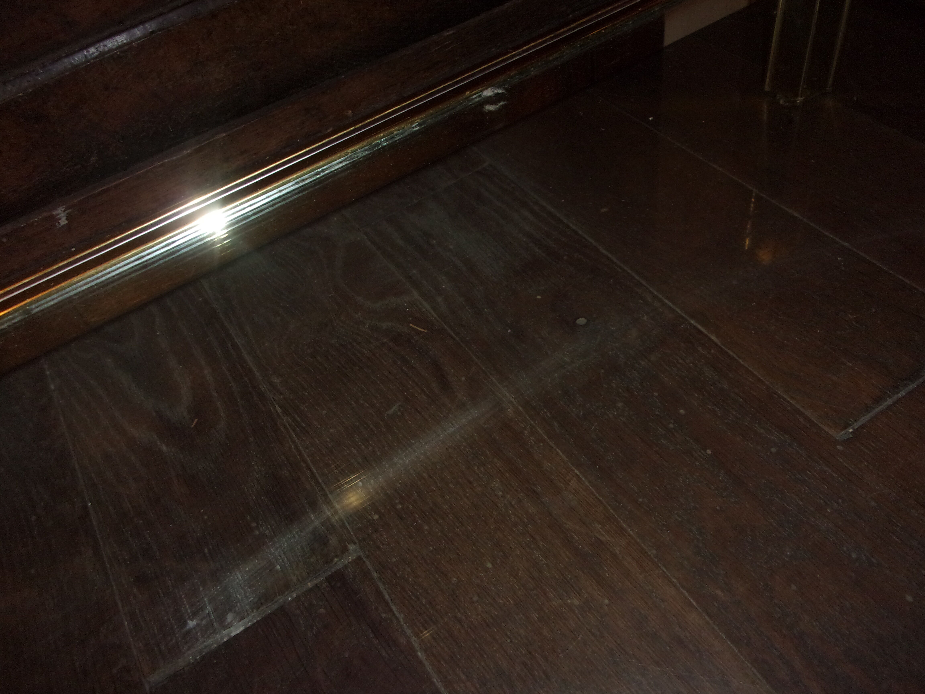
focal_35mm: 28
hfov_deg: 63.4
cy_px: 347
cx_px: 462
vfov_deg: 49.7
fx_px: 748
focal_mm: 5.1
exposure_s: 1/34
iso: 200
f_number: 3.9
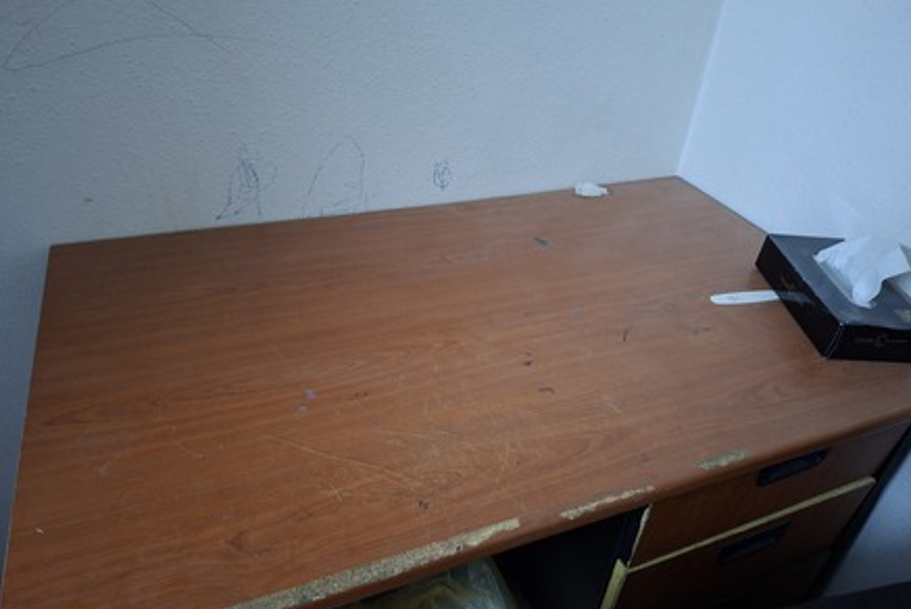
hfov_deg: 71.5
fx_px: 633
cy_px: 295
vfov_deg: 51.3
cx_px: 470
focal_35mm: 25
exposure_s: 1/24
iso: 400
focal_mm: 5.54
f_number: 1.8
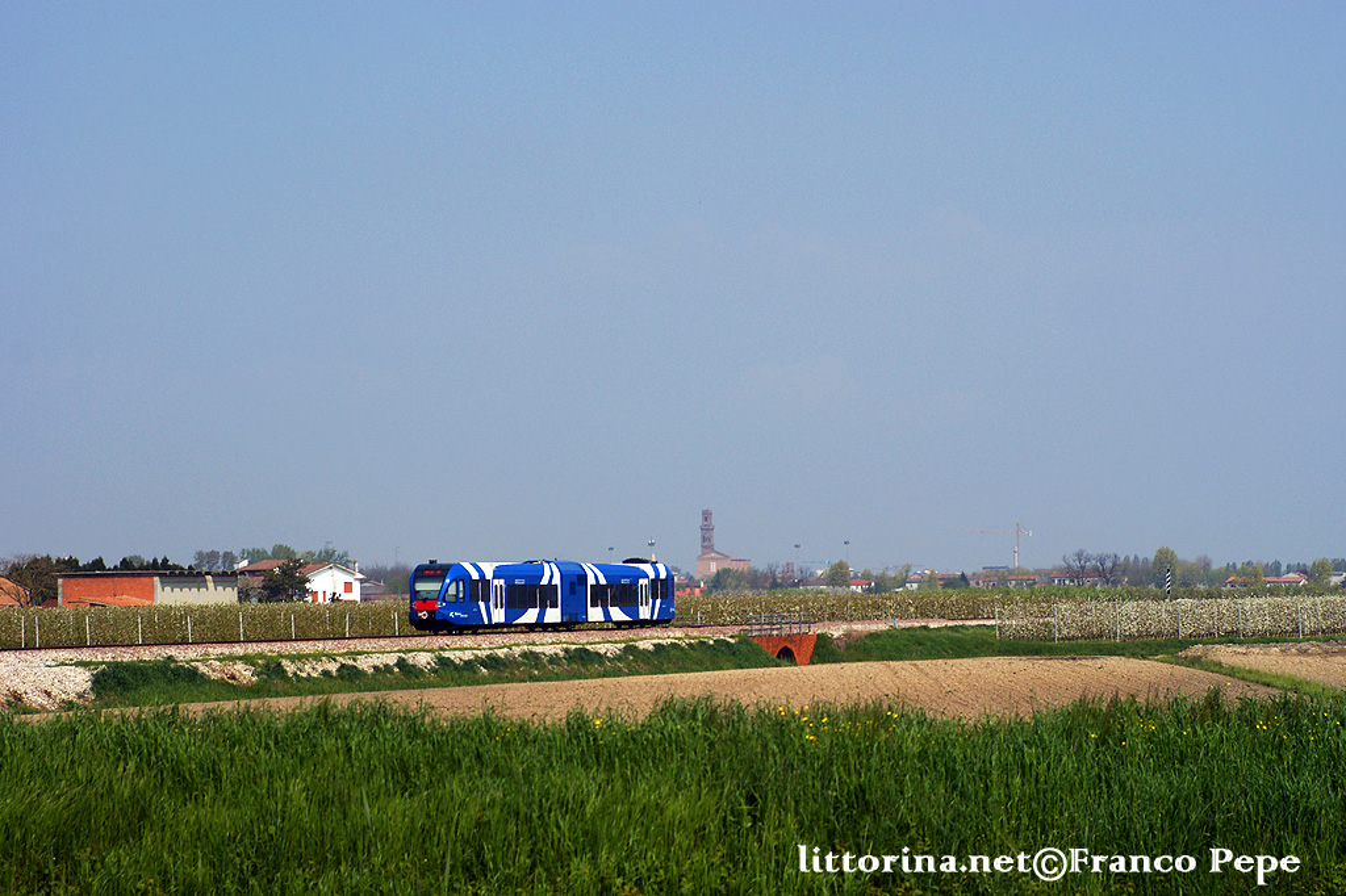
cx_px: 673
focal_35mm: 128
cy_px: 448
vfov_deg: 10.7
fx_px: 4765
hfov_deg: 16.1
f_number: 8
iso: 100
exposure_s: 1/500
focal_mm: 85
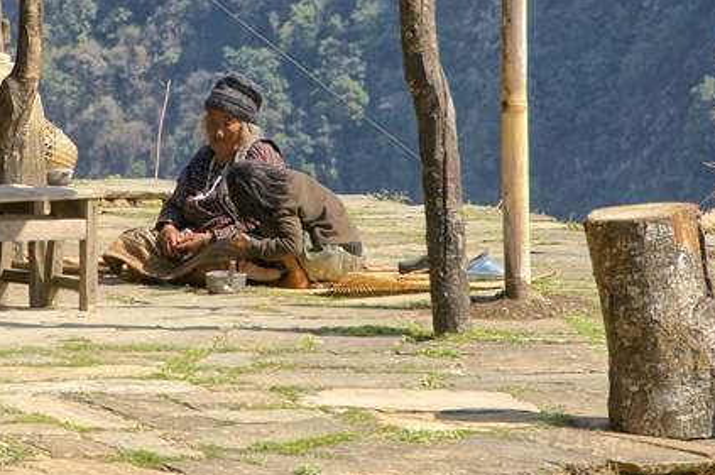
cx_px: 240
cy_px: 123
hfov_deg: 6.9
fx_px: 5911
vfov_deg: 4.6
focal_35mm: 298
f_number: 8
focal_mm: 105
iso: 320
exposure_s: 1/160
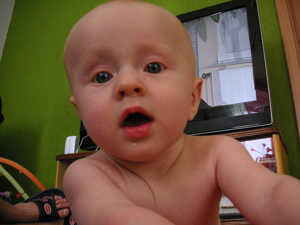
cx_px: 150
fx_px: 321
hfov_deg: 50.1
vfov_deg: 38.7
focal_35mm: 37
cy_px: 112
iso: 125
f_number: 2.8
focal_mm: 6.1
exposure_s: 1/45
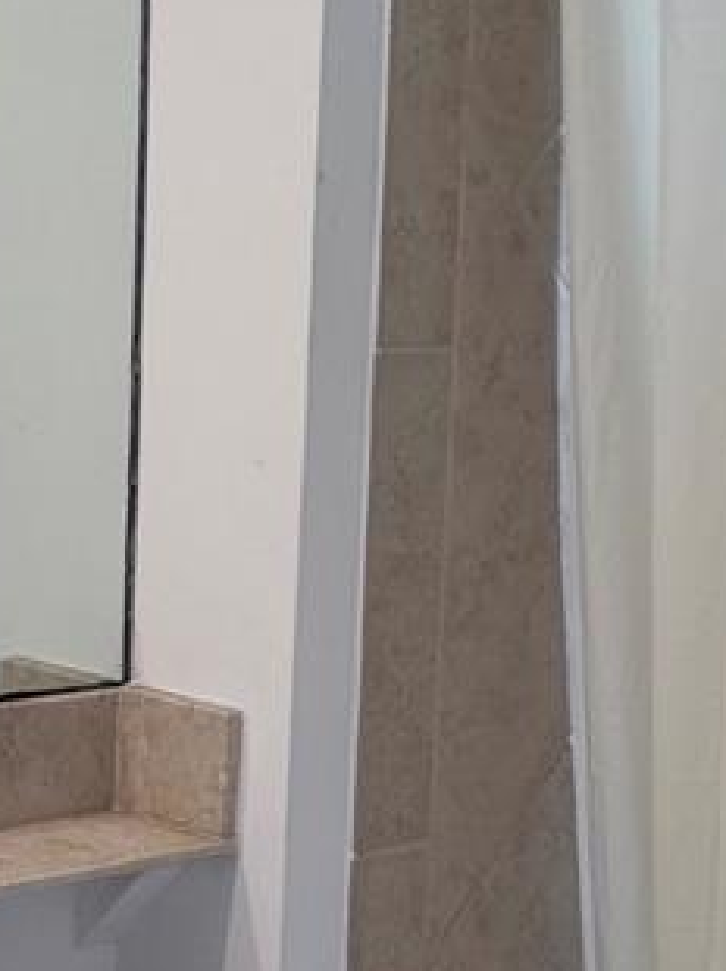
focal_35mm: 93
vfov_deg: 21.1
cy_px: 611
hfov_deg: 15.9
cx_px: 376
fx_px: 2604
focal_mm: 6.76
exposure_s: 1/120
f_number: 1.78
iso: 160
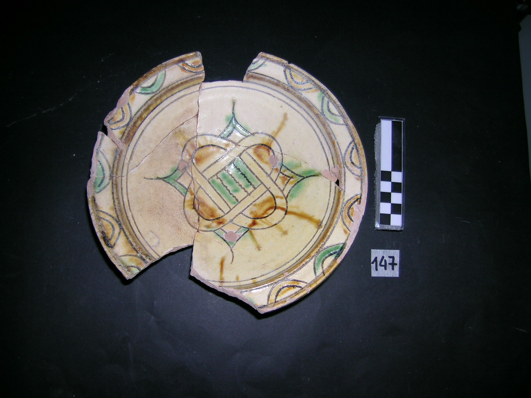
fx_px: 430
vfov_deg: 49.7
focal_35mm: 28
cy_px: 199
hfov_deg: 63.4
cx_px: 266
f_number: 2.8
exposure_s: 1/60.1
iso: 50
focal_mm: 5.8
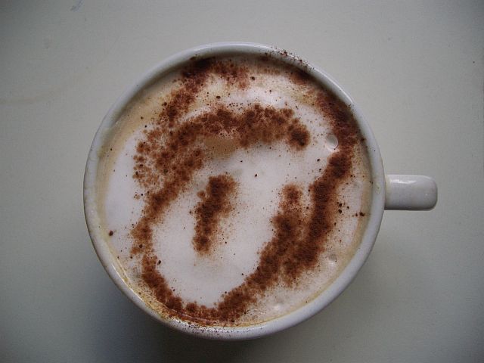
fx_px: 489
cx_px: 242
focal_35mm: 35
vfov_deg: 40.7
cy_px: 182
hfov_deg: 52.6
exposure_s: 1/160
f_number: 2.6
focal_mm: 5.8
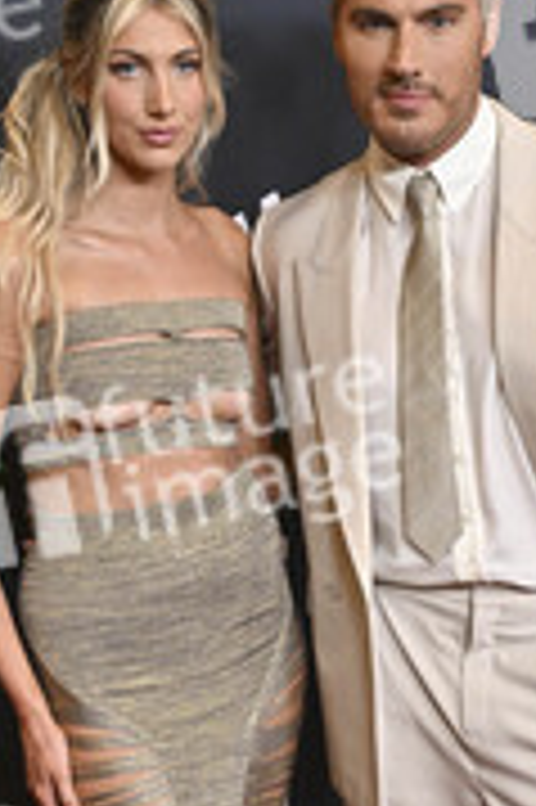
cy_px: 689
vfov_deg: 21.3
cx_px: 302
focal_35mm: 94
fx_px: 2103
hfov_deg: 14.5
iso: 4000
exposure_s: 1/250
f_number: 5.6
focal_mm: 42
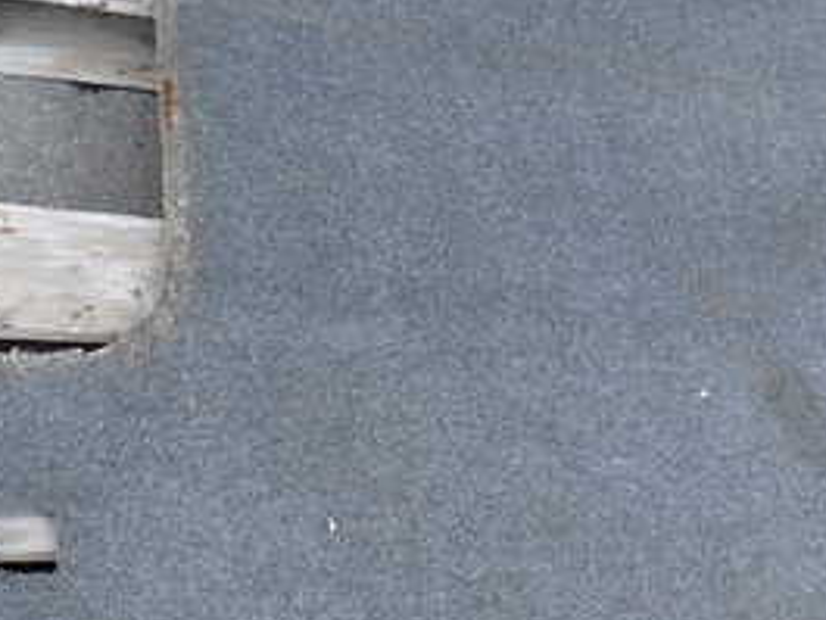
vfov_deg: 21.5
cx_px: 664
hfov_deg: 27.9
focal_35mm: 68
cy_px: 421
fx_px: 1623
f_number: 3.2
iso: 100
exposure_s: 1/80
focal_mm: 5.4
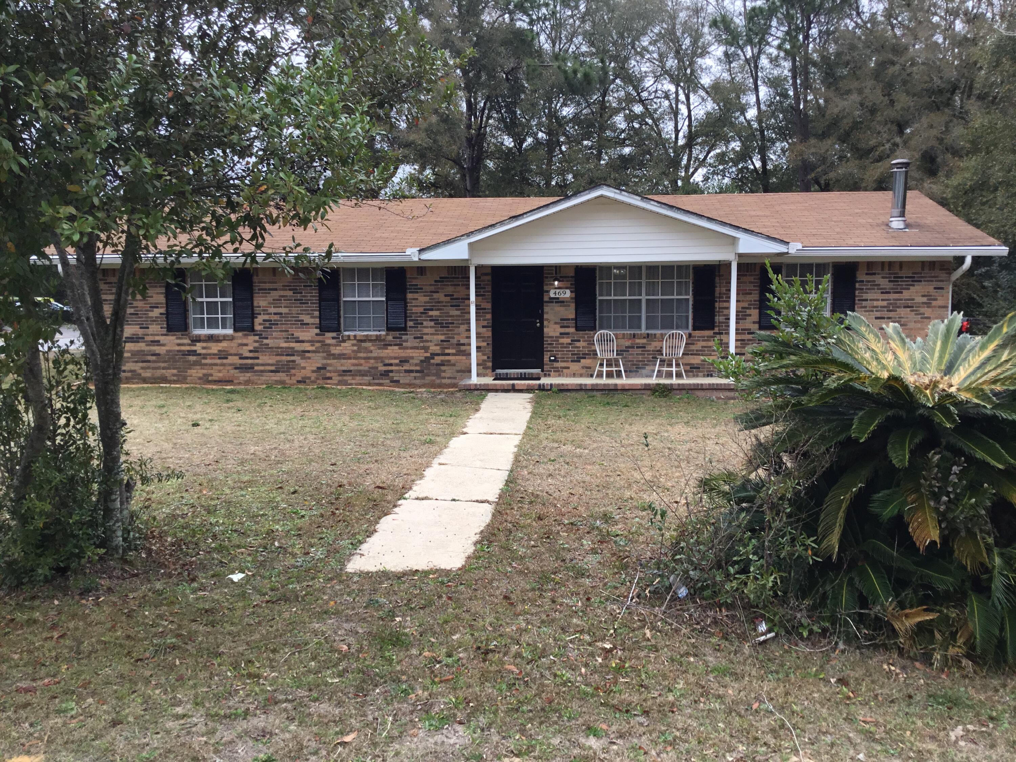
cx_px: 508
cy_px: 381
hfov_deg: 58.4
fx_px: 910
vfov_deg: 45.4
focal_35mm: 31
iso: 25
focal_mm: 3.3
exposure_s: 1/367
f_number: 2.4
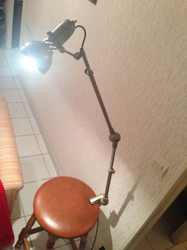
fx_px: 238
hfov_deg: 42.9
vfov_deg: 55.4
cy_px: 125
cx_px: 94
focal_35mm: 33
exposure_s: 1/20
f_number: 2.4
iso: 320
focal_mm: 4.12
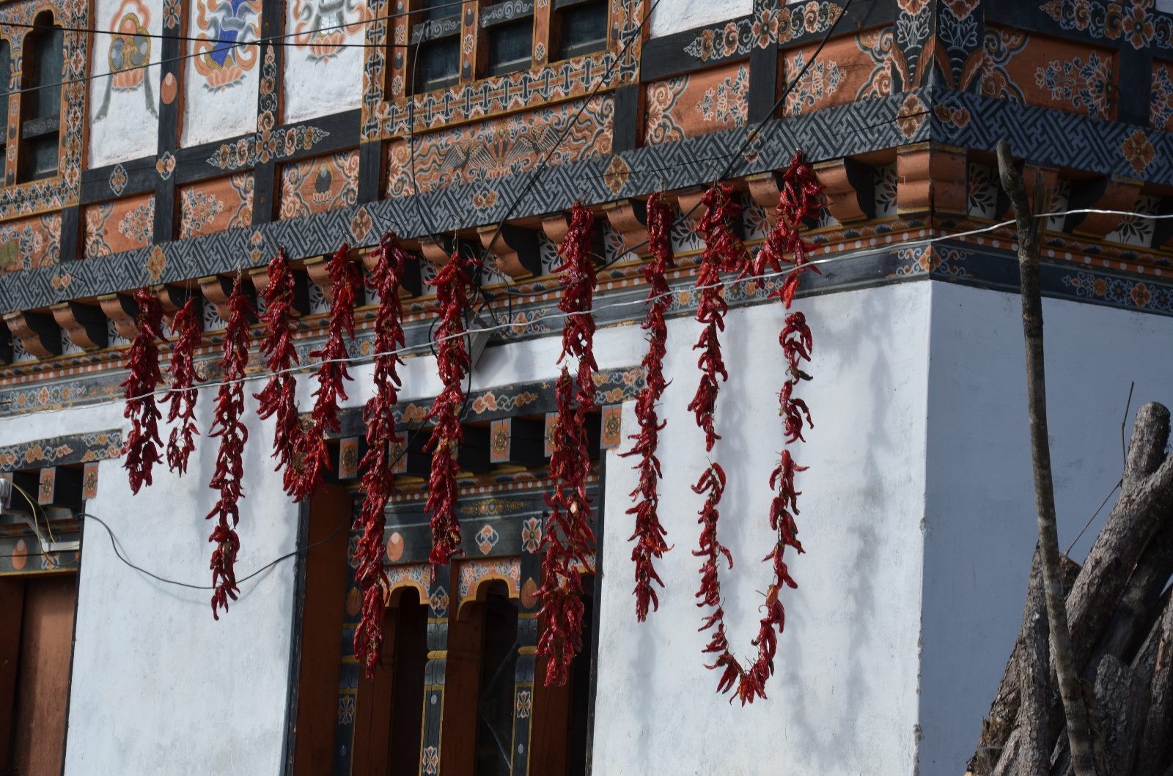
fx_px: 3901
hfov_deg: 17.1
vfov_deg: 11.4
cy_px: 388
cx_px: 586
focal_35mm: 120
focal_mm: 80
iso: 160
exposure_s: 1/250
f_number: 8
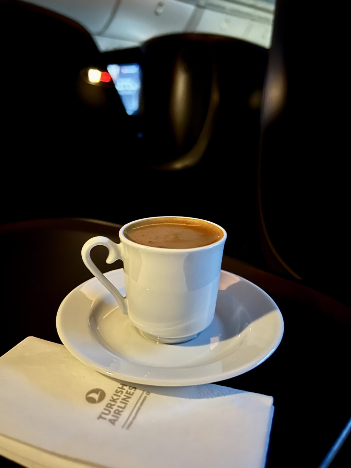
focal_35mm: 27
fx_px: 365
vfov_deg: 65.3
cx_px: 170
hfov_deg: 51.3
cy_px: 225
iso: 1250
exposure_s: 1/9
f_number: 1.5
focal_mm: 5.7
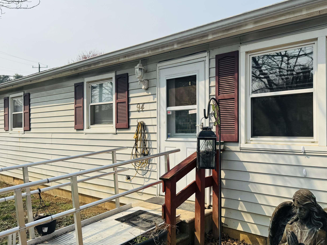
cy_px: 130
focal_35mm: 30
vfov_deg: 46.8
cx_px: 196
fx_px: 283
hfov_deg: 59.5
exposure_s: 1/4950
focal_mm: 6.76
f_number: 1.78
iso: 80
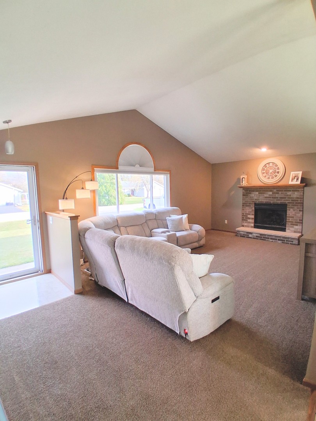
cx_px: 158
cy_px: 210
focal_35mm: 17
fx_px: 207
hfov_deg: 74.7
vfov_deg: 91.0
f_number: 2.2
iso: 125
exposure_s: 1/60
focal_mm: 1.4
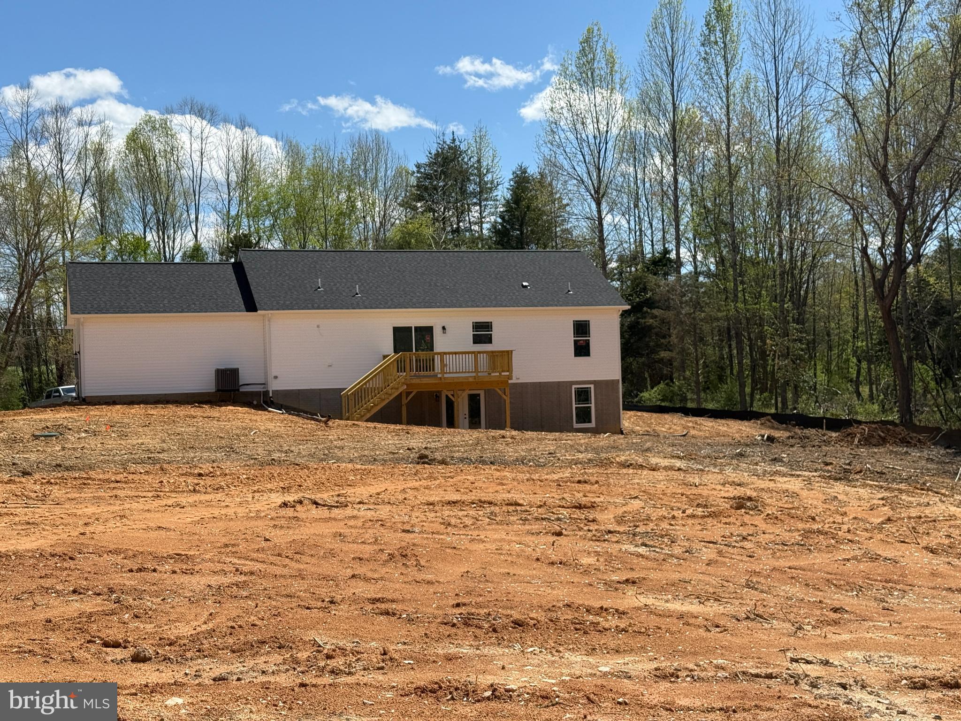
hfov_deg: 39.7
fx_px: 1333
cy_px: 360
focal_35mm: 48
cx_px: 480
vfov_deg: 30.3
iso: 64
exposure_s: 1/4098
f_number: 1.78
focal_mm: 6.76
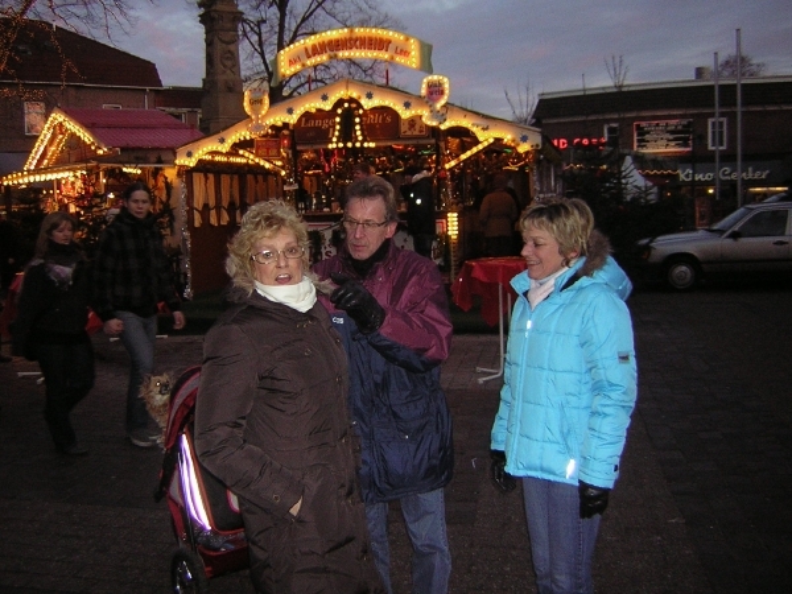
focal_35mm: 36
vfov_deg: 39.7
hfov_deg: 51.4
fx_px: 824
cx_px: 396
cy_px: 297
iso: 110
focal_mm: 4.7
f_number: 2.6
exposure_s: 1/60.1
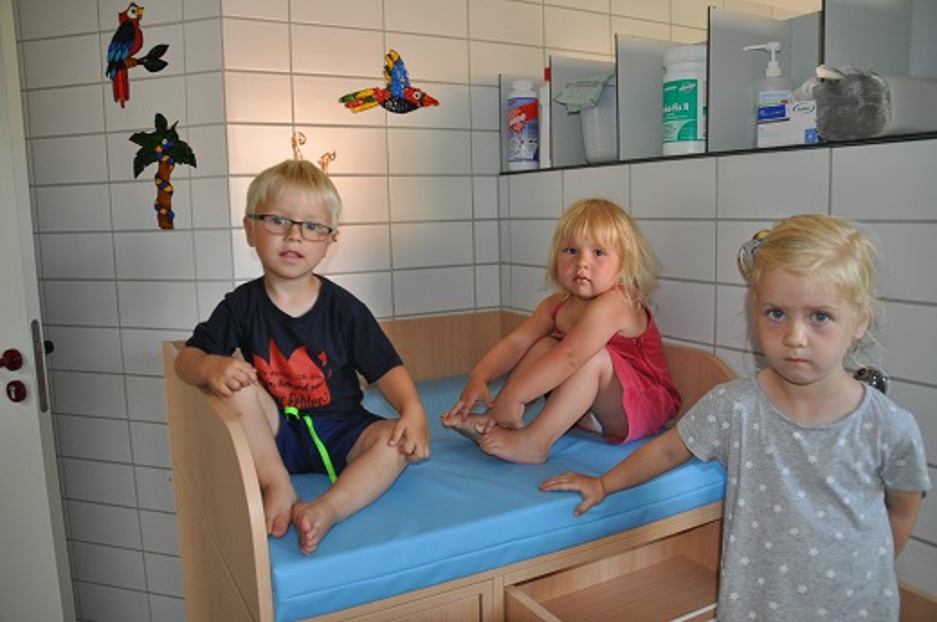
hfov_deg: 67.5
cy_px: 311
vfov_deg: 47.8
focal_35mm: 27
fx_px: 702
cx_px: 468
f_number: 3.5
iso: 800
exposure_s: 1/60
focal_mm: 18
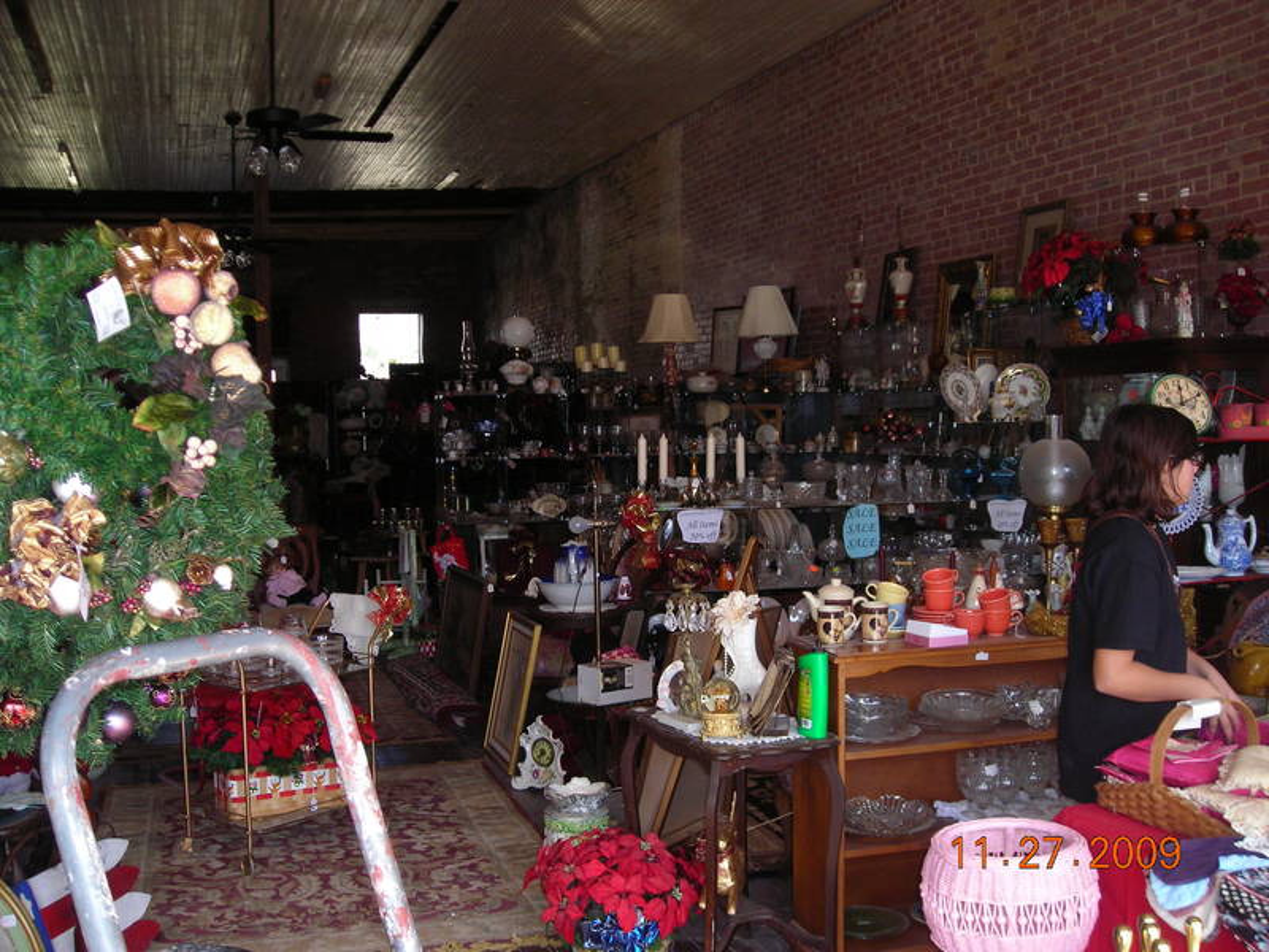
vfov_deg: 37.7
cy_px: 476
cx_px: 634
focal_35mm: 38
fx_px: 1393
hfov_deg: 49.0
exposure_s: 1/60.1
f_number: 3.2
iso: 101
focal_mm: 6.3
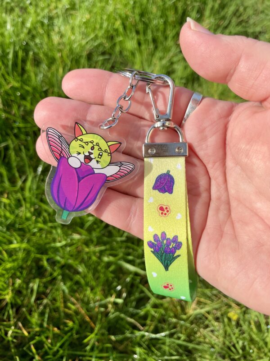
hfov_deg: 53.1
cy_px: 180
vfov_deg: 67.3
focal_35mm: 26
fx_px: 270
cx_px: 135
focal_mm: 4.2
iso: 32
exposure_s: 1/2681
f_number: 1.6
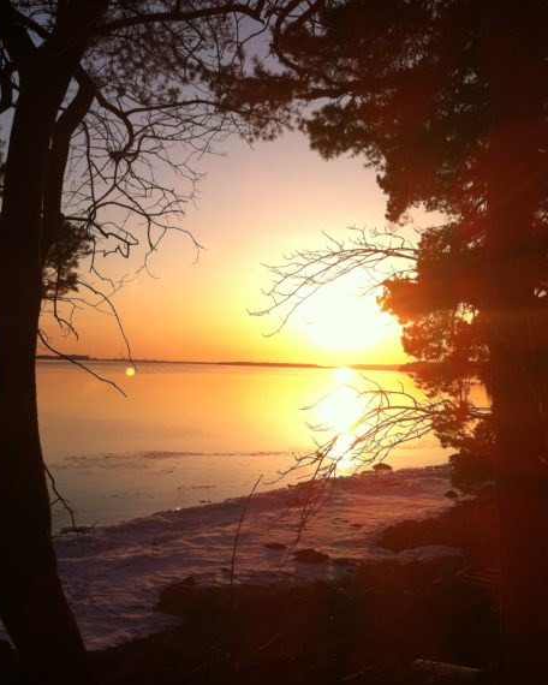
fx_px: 933
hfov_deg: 32.7
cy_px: 344
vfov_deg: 40.3
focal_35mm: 46
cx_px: 221
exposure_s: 1/1371
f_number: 2.8
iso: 80
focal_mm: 3.85
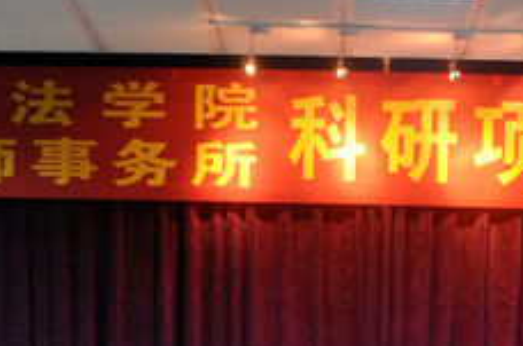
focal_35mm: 111
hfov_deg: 18.4
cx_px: 356
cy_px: 601
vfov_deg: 11.5
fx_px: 1606
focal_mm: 21
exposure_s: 1/15
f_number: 4
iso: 560
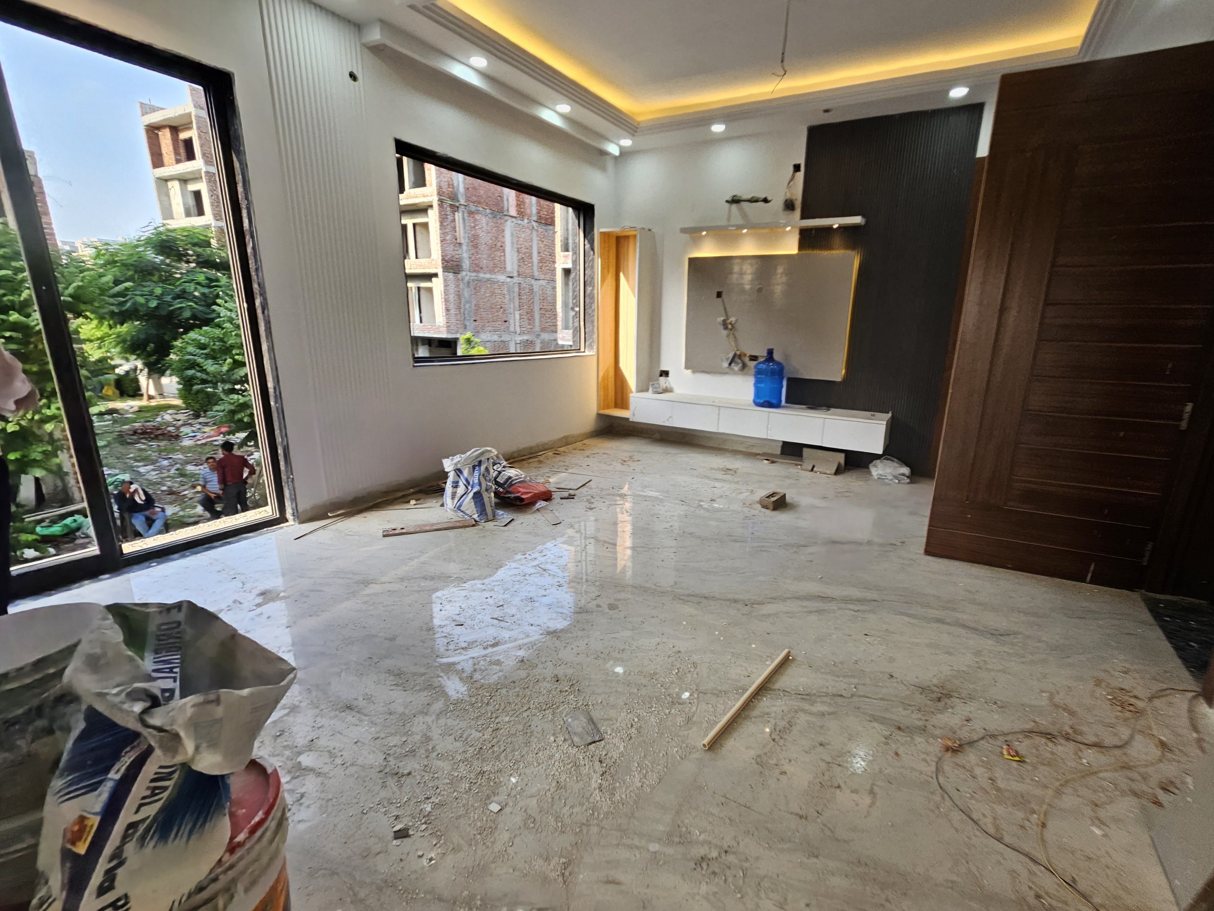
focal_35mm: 14
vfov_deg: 85.7
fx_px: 491
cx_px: 613
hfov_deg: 102.1
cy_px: 470
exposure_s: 1/115
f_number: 2.2
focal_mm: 2.2
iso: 50
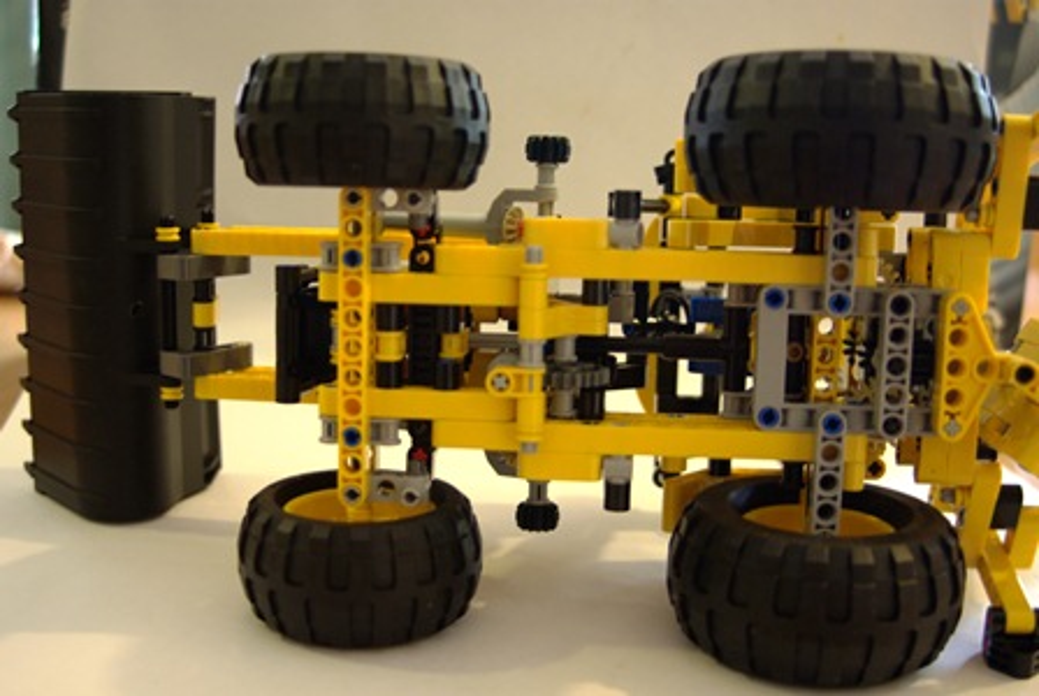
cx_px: 520
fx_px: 1214
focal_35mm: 42
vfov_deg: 32.0
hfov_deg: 46.3
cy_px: 348
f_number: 3.5
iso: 125
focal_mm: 28
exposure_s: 1/2.5
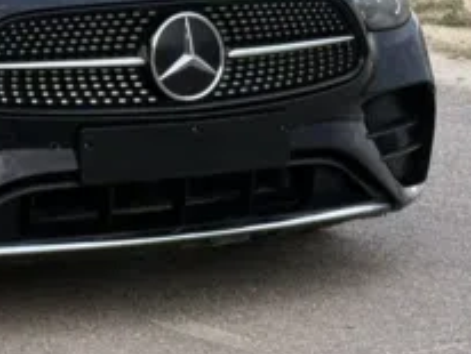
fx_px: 2030
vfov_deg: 9.9
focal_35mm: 149
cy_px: -23
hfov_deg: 12.8
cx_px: -144
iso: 64
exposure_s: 1/1000
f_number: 1.78
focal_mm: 6.76
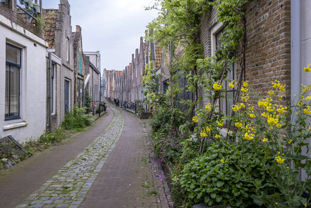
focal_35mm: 33
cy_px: 104
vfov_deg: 40.0
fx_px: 285
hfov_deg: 57.2
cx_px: 156
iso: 200
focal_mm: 21.9
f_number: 7.1
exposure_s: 1/40
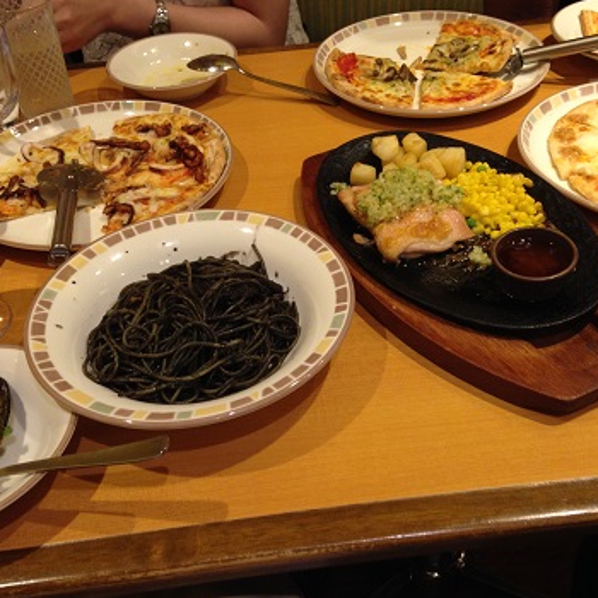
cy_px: 296
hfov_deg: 41.9
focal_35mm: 40
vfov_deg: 41.9
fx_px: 782
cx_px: 299
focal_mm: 4.12
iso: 125
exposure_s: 1/20
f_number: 2.4
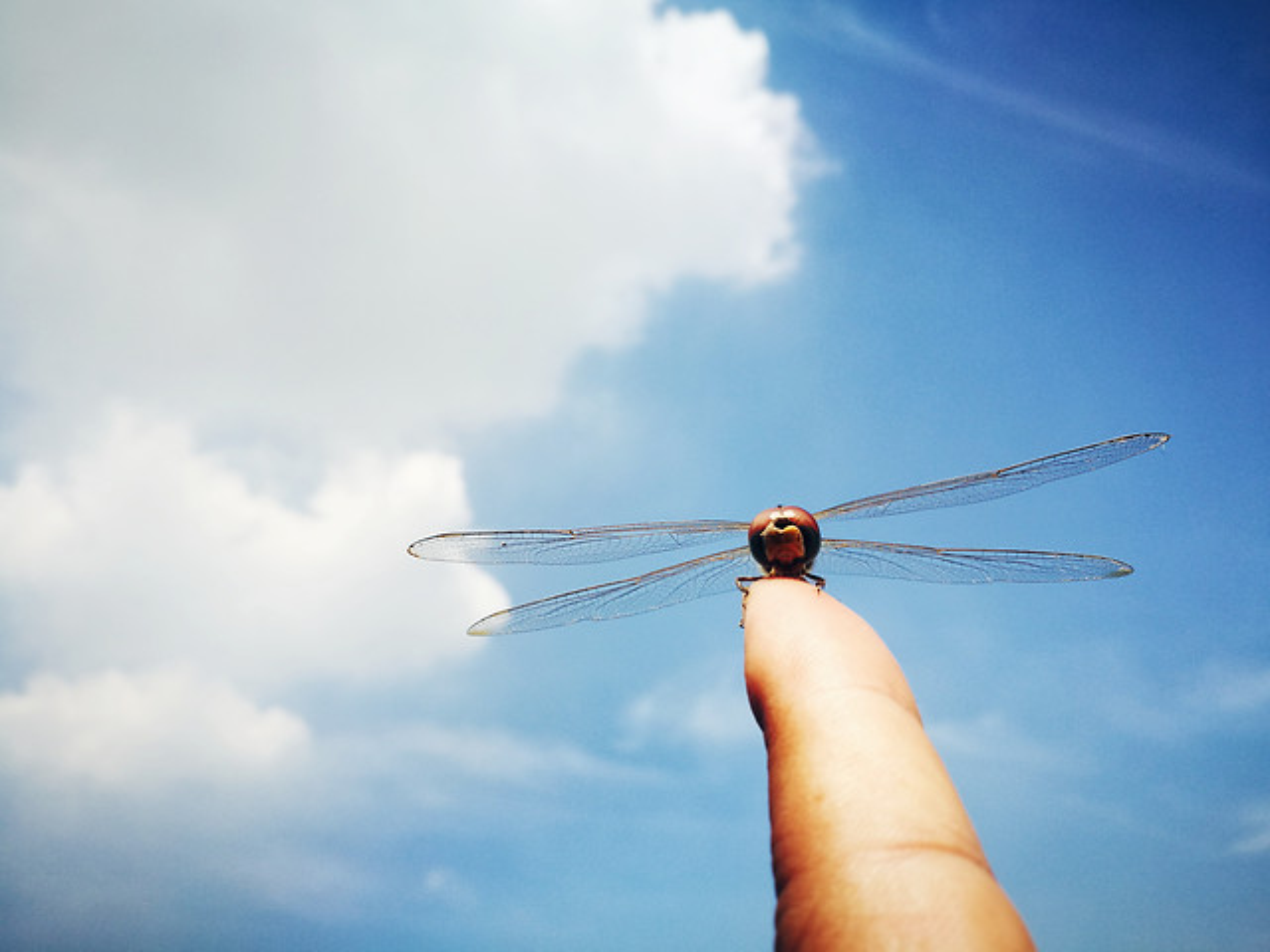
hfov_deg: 65.3
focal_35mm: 27
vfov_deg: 51.4
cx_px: 635
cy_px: 476
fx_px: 991
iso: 50
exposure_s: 1/775
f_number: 2.2
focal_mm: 4.5
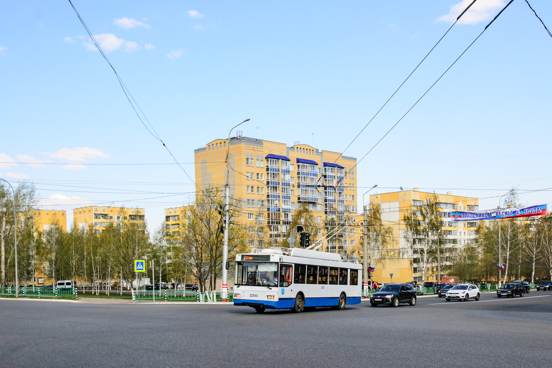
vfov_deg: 40.0
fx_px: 506
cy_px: 184
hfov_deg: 57.2
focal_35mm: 33
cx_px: 276
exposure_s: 1/800
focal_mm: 22
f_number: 7.1
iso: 200
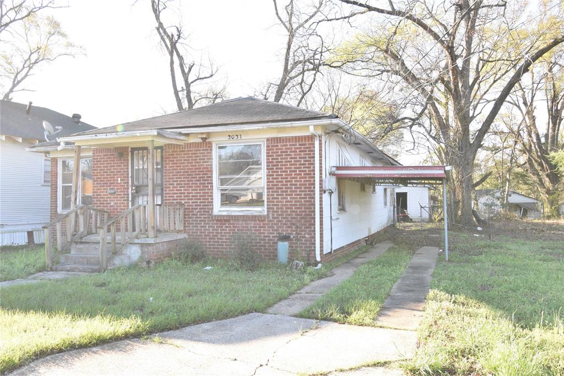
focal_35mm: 30
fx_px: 470
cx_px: 282
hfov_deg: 61.9
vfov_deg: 43.6
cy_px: 188
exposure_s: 1/100
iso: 1250
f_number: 14
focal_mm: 20
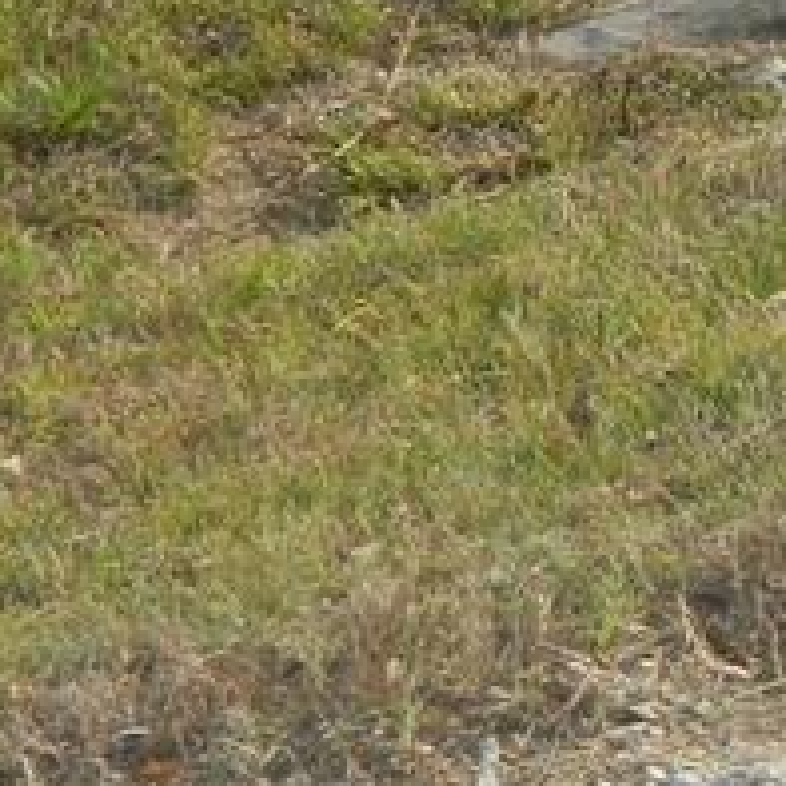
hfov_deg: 7.7
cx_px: 1692
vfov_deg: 7.8
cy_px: -662
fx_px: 5549
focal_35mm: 216
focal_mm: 8.4
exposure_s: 1/800
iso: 110
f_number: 3.6
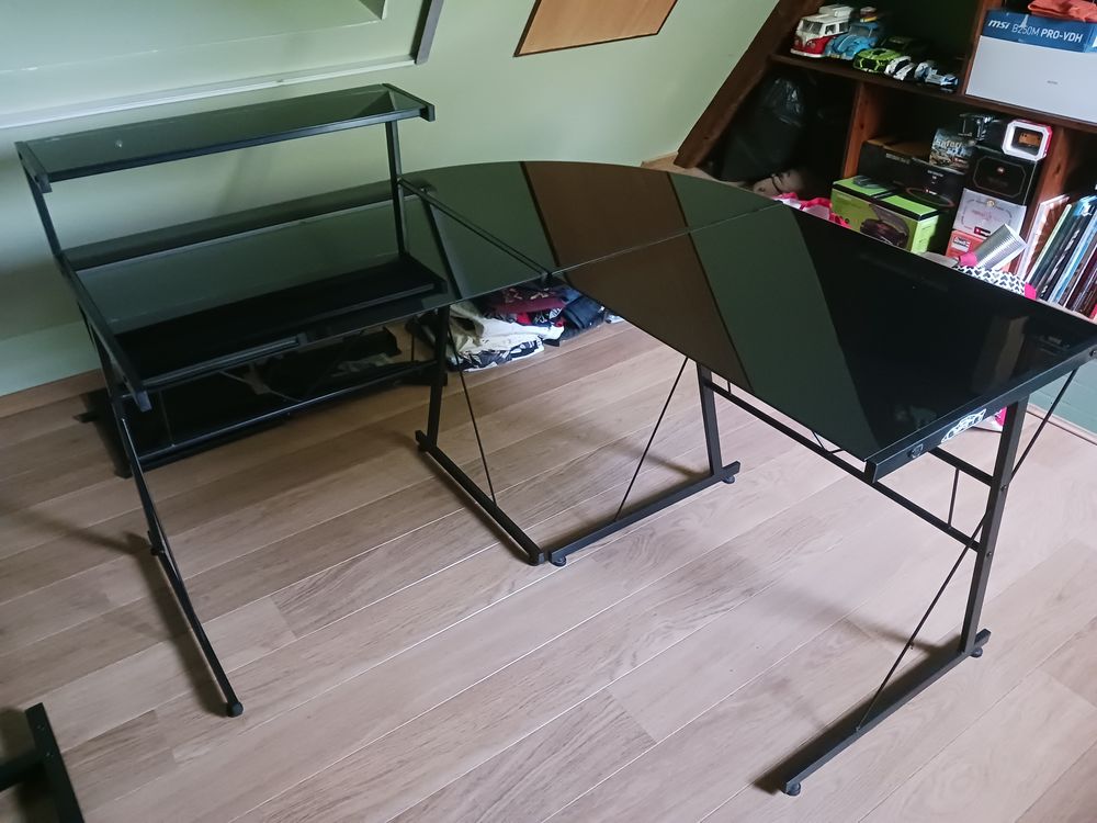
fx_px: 856
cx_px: 548
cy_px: 412
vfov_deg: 51.4
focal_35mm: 27
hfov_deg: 65.3
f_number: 1.8
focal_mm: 4
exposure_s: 1/16.7
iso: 2500
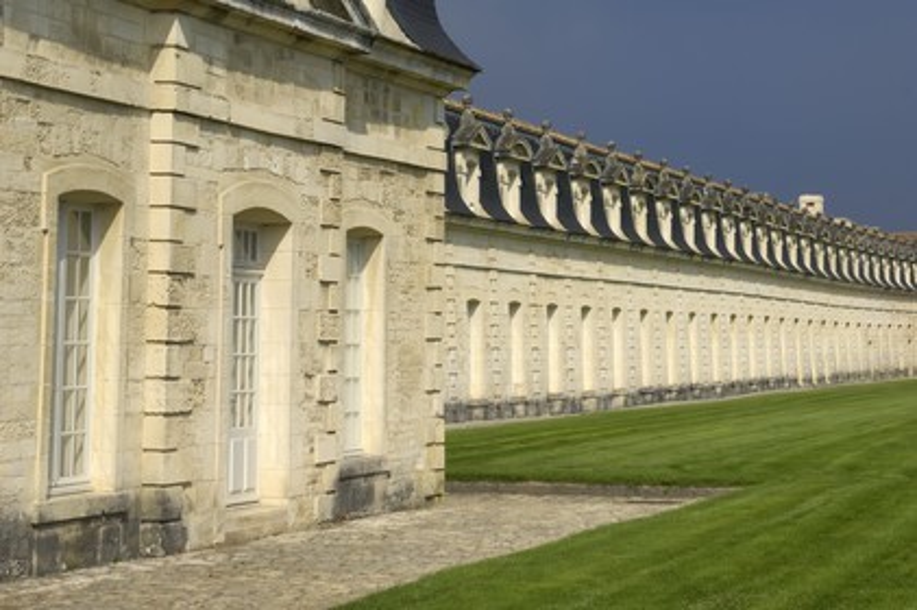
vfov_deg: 13.0
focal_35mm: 105
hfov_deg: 19.5
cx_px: 458
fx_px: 2672
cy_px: 305
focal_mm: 70
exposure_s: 1/160
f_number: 13
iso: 100
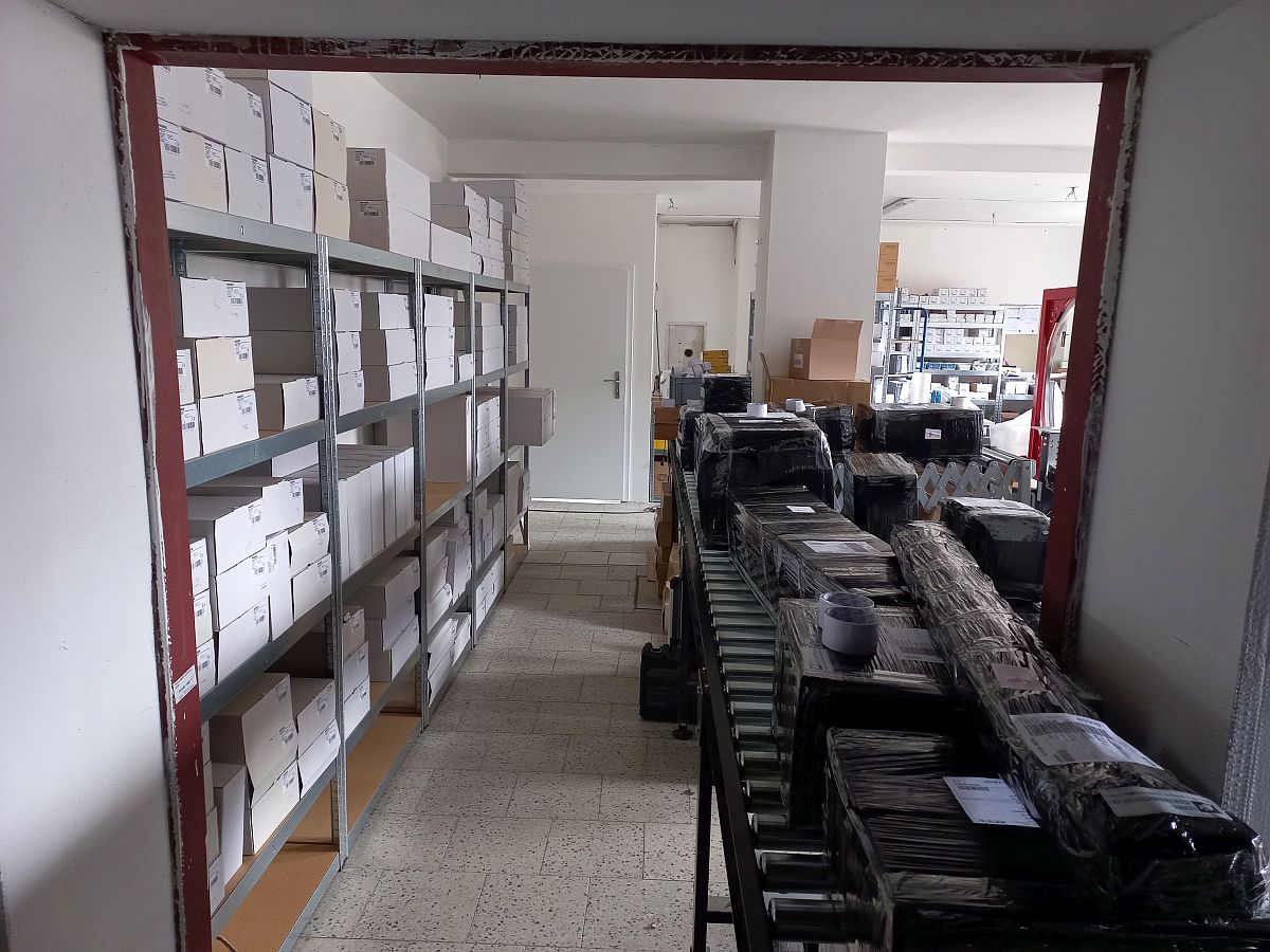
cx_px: 635
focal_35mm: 25
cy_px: 476
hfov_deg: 69.4
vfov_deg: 54.9
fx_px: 917
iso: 250
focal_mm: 4.6
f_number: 1.8
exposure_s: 1/33.3
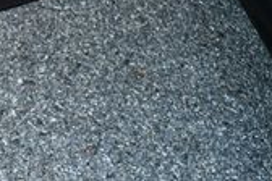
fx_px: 1035
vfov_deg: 9.4
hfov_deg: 14.0
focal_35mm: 137
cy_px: -163
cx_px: -139
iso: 400
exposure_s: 1/250
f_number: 5.6
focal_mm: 18
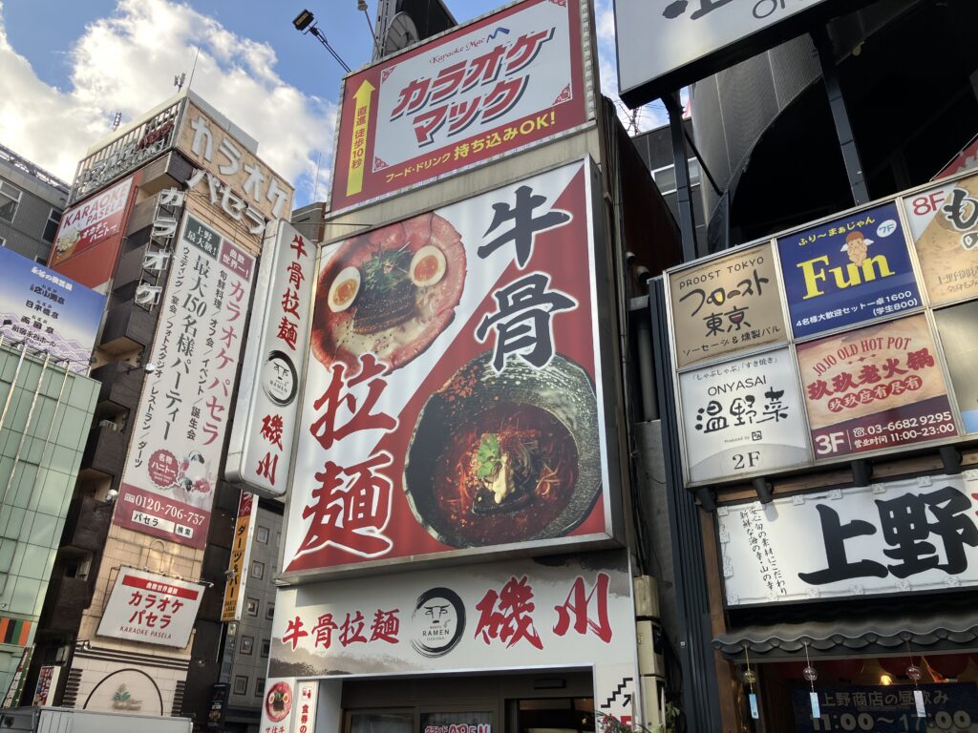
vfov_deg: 49.7
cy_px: 366
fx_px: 791
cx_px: 489
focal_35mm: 28
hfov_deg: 63.4
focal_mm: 3.99
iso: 32
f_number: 1.8
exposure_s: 1/615
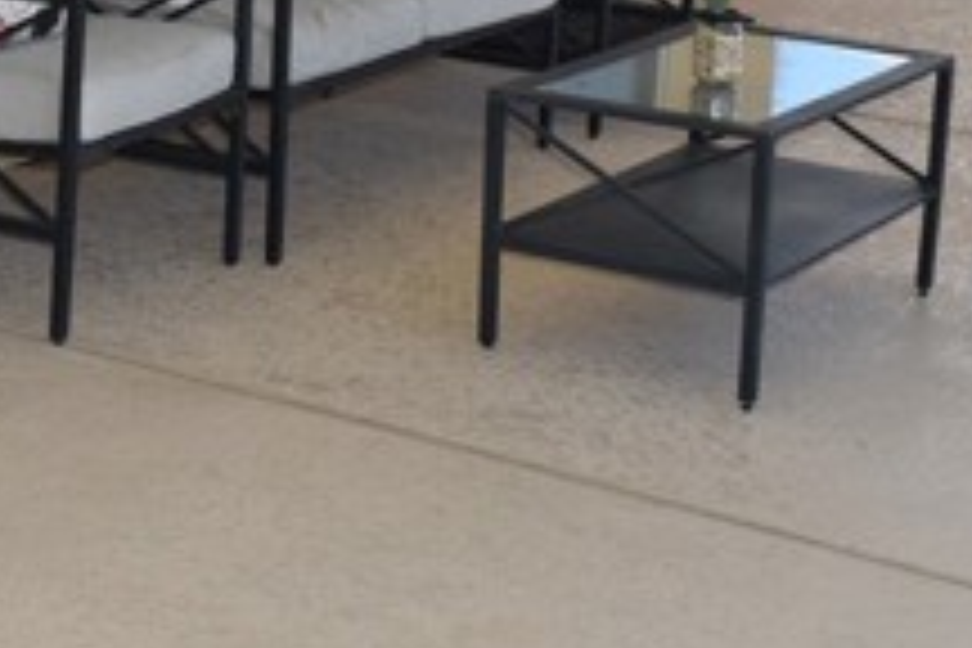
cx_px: 40
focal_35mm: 89
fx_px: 2403
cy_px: 47
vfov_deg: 15.2
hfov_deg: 22.2
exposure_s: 1/160
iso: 100
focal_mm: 20
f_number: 6.3
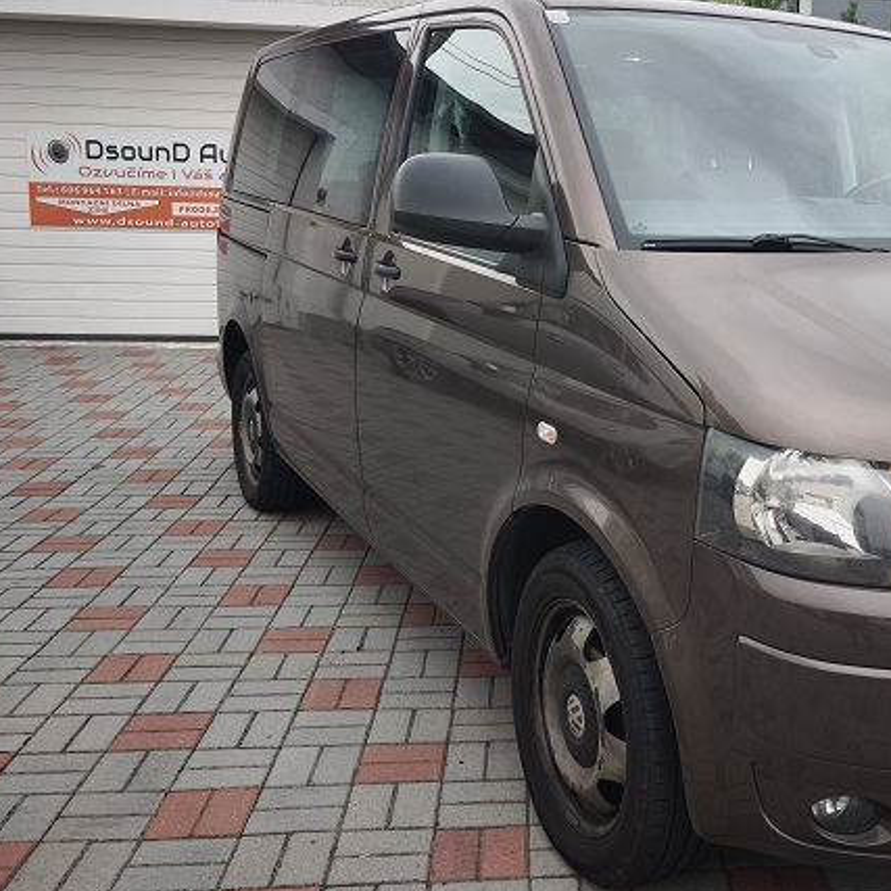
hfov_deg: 41.2
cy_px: 372
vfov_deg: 42.7
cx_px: 701
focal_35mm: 39
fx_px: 1136
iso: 50
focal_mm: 6.57
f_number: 1.6
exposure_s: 1/289
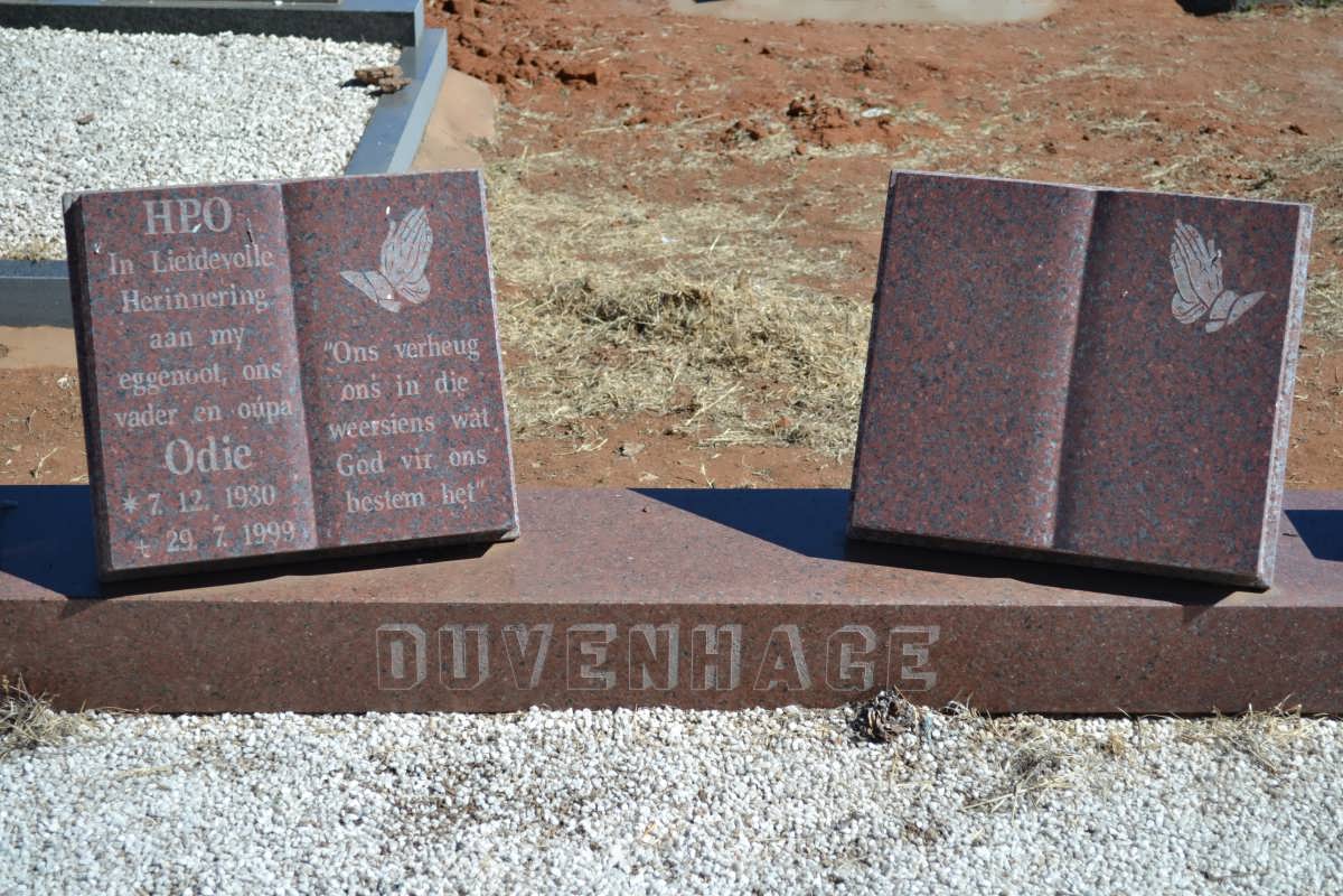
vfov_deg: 22.6
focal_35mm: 60
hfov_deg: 33.4
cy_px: 448
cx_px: 672
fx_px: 2238
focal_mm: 40
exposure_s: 1/160
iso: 100
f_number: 6.3
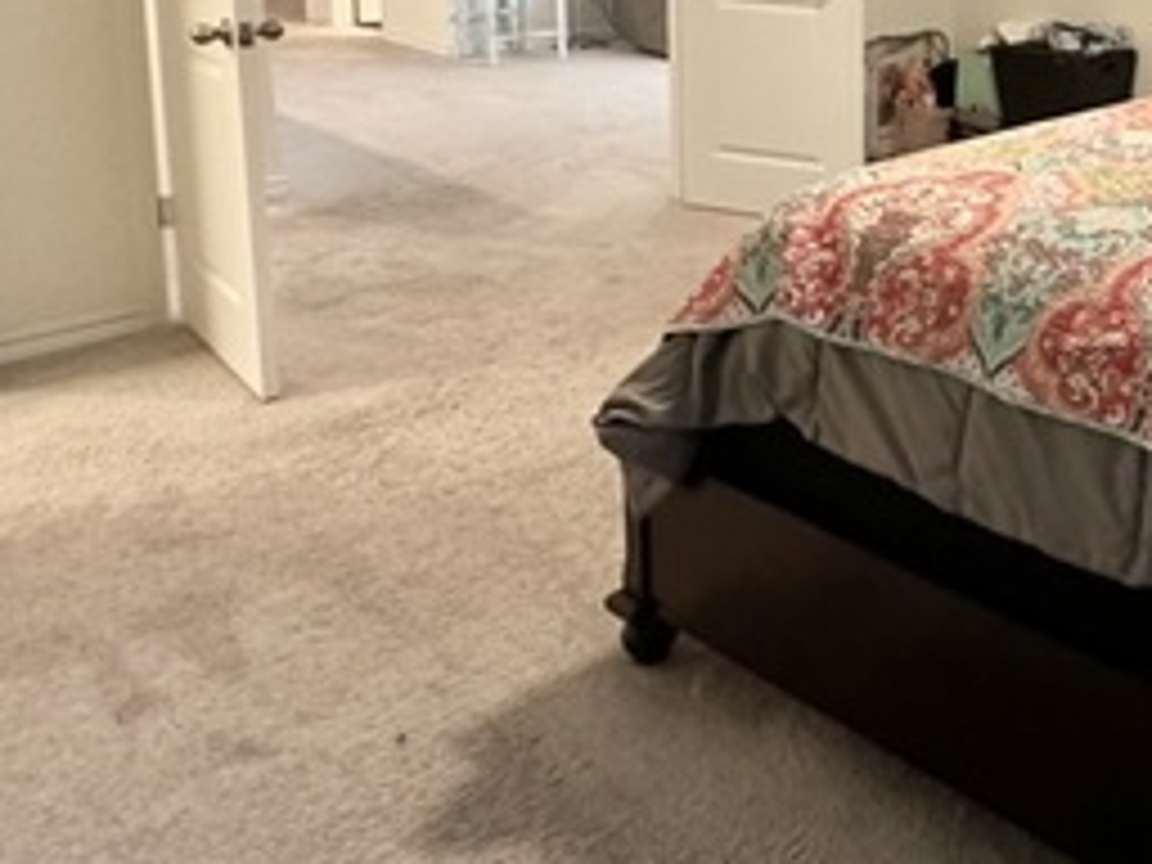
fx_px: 1165
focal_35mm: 35
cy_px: -58
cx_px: 1188
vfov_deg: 35.5
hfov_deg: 43.8
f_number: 2.2
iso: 320
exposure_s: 1/60
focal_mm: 2.22
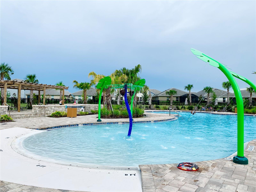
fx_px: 192
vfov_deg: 53.1
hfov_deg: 67.3
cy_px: 96
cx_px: 128
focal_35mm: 26
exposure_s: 1/2364
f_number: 1.8
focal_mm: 4.25
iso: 25
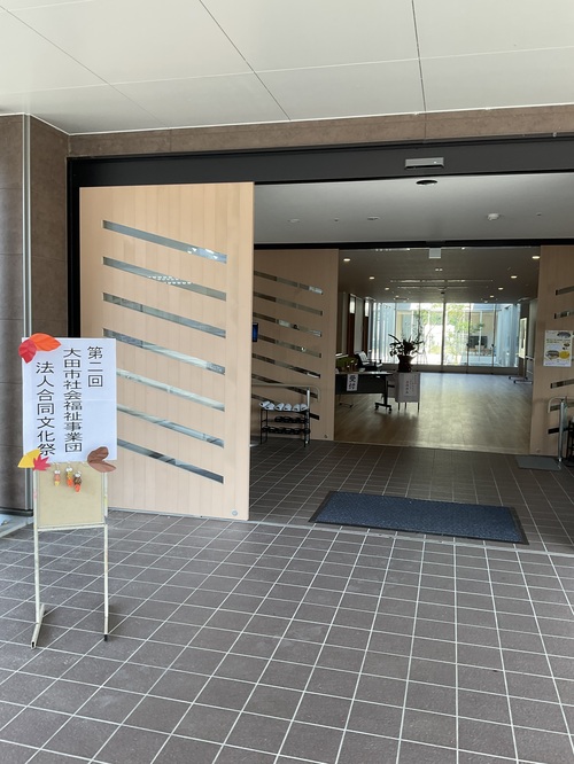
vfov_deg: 61.6
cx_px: 287
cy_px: 382
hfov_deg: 48.3
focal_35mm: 29
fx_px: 641
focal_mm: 3
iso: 25
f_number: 1.8
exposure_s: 1/120
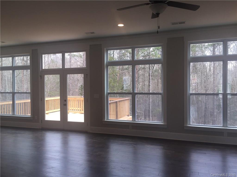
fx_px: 199
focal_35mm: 29
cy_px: 88
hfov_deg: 61.7
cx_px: 118
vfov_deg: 48.2
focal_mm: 4.15
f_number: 2.2
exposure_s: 1/40
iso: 32
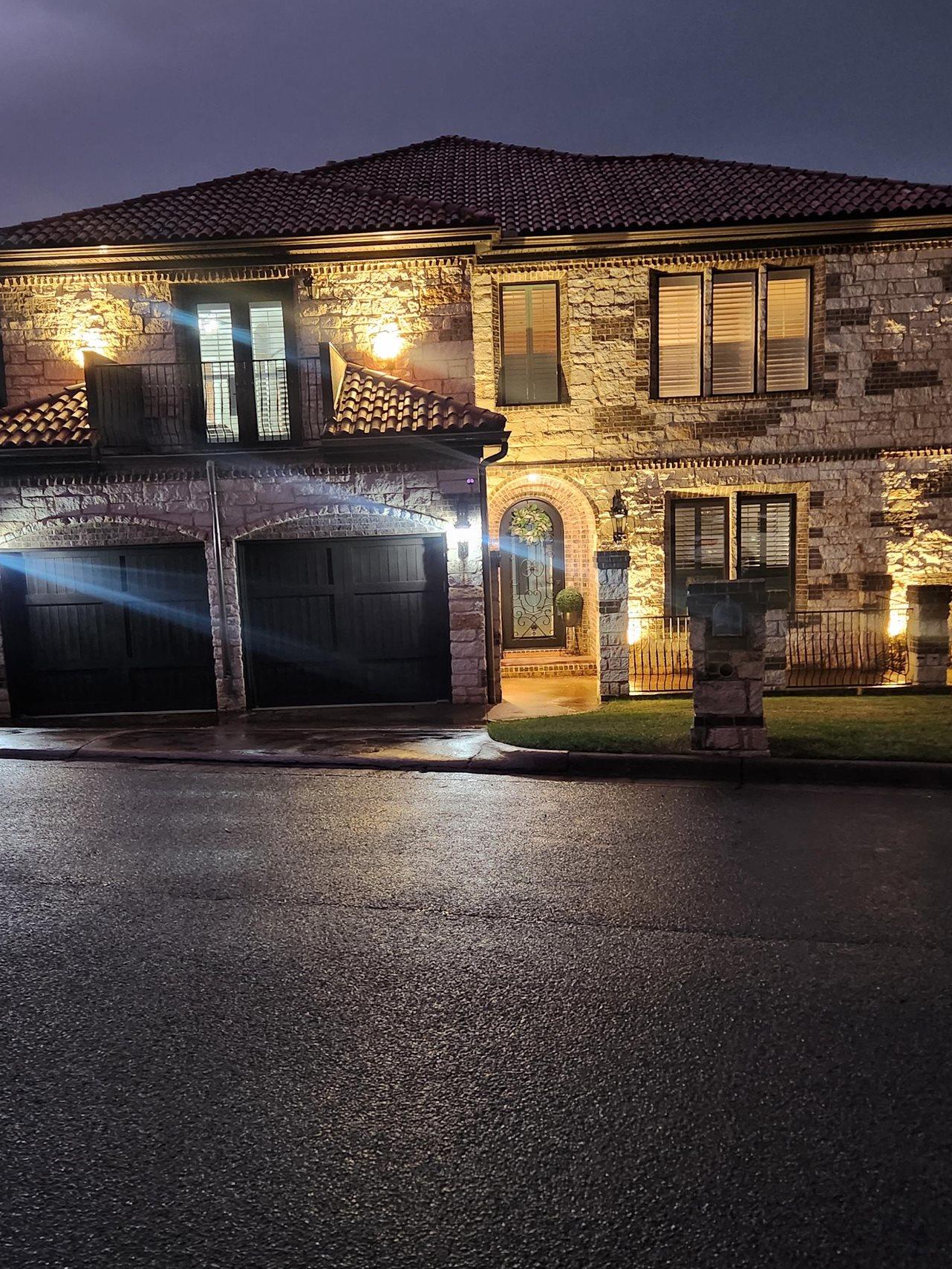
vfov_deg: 58.2
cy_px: 708
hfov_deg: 45.4
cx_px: 440
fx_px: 1137
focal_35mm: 31
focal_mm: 5.4
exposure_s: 1/24
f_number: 1.8
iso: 800
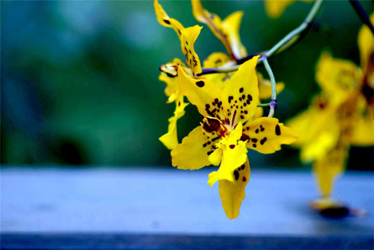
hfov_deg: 6.5
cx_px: 187
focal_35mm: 315
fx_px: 3276
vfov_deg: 4.4
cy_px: 125
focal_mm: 210
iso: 100
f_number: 6.3
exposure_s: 1/40
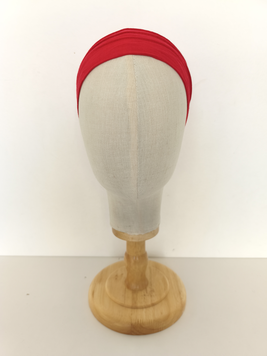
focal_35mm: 23
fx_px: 237
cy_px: 178
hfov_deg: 58.9
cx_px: 134
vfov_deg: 73.9
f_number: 1.65
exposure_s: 1/40
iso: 50
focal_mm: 6.14
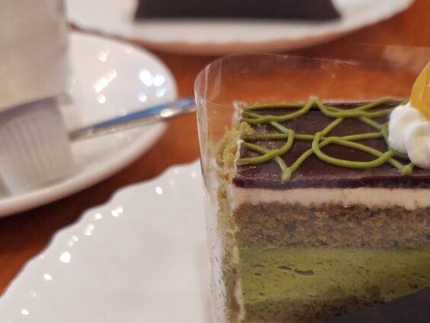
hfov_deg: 36.8
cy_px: 217
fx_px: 646
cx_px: 232
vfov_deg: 27.9
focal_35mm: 52
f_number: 1.9
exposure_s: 1/60
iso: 303
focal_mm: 5.56
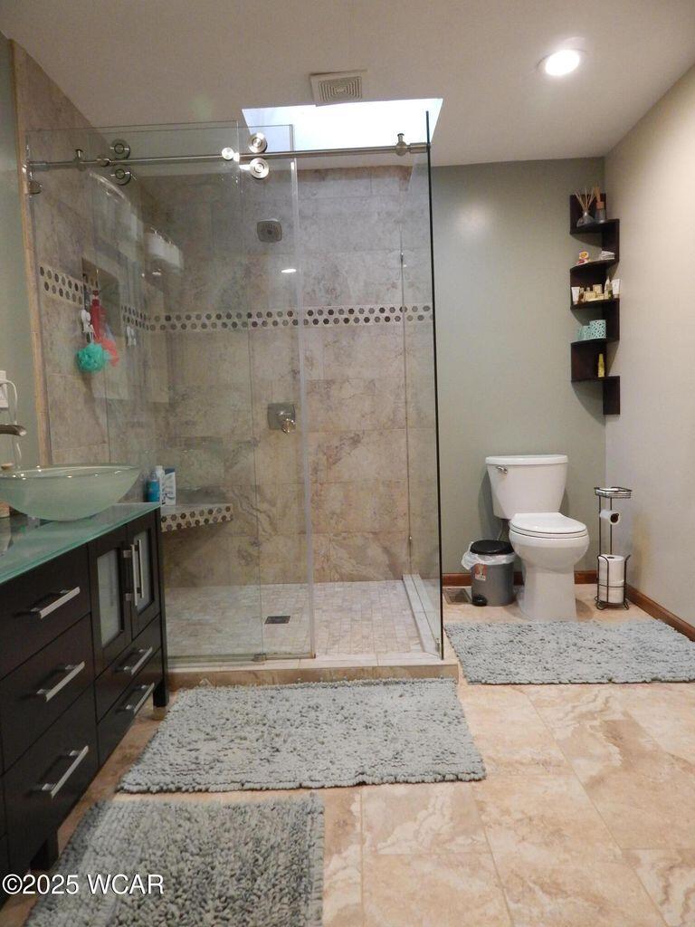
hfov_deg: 58.9
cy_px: 464
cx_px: 348
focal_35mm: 23
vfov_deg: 73.9
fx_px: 616
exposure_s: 1/30
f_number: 3
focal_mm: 4
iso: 450
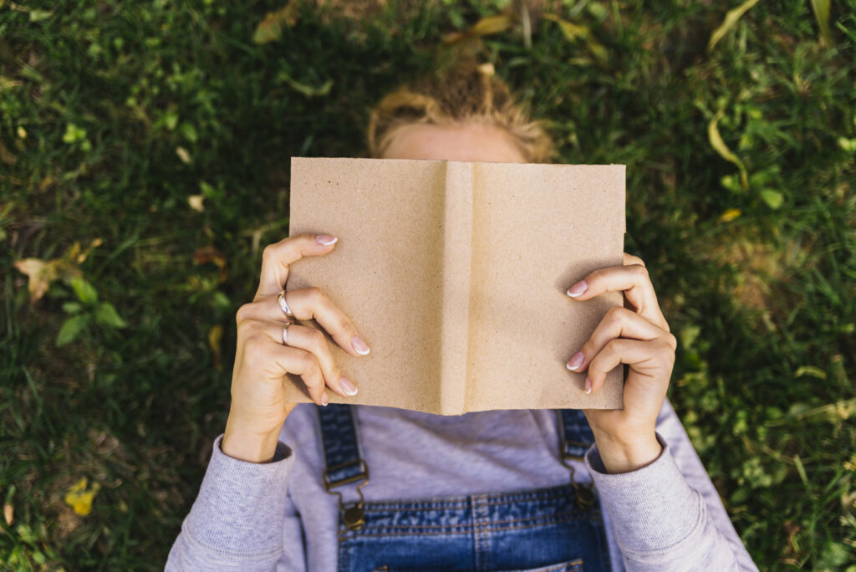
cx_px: 428
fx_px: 1023
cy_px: 286
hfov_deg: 45.4
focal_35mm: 43
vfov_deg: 31.2
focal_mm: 43
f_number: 2.8
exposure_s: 1/80
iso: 100
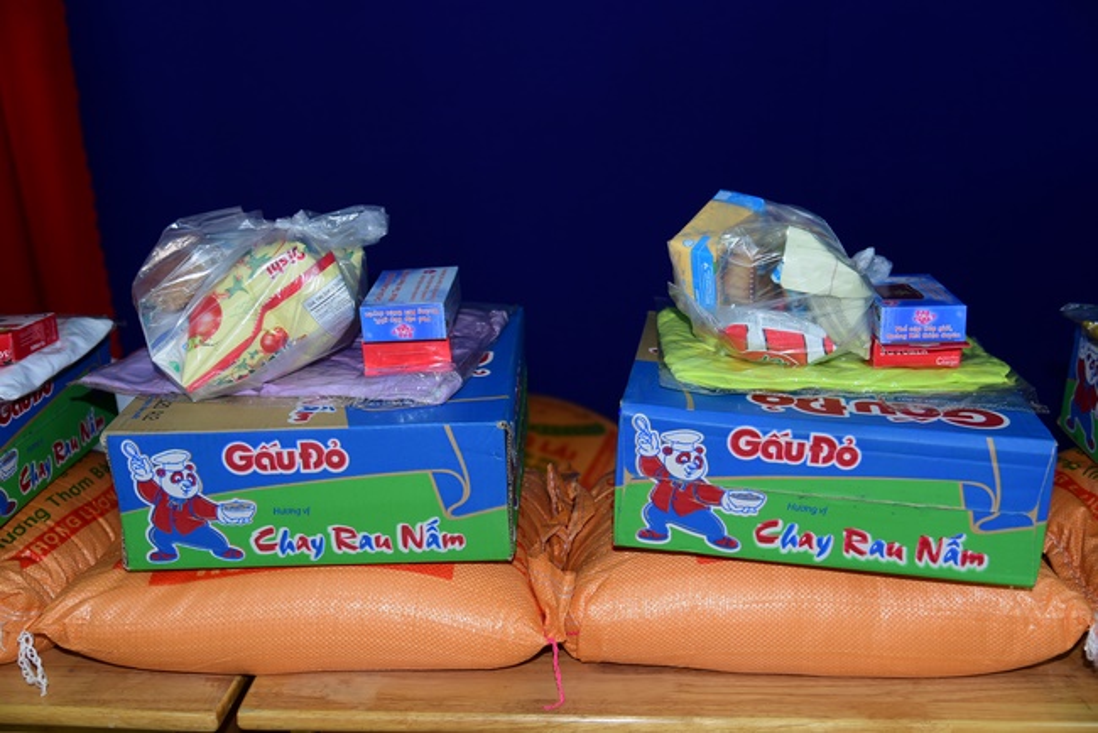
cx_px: 549
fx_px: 1159
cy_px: 366
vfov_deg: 35.1
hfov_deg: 50.7
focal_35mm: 38
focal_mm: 38
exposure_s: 1/60
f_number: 4
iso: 320
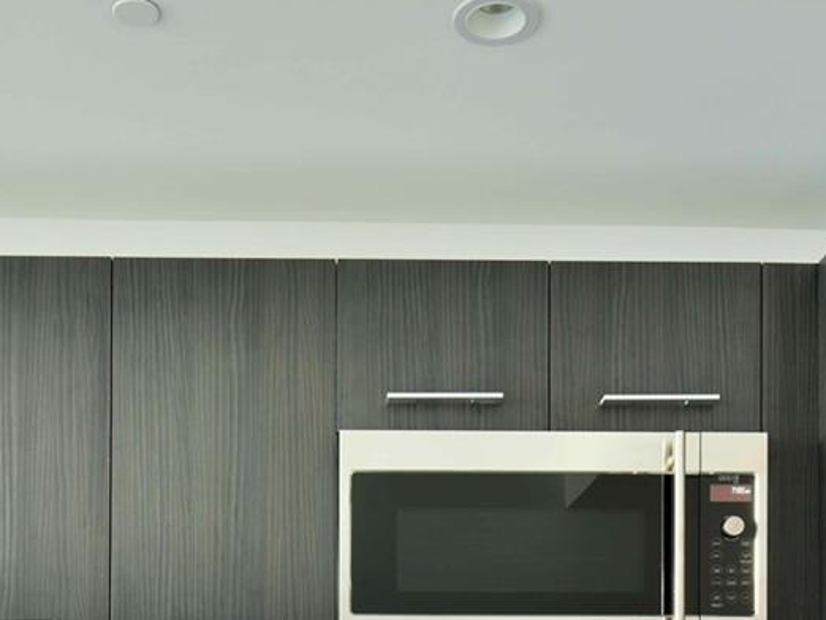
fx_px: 1265
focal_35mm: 53
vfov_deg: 24.4
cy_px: 788
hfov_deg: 36.1
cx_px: 353
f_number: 10
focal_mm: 18
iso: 200
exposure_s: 1/1.6
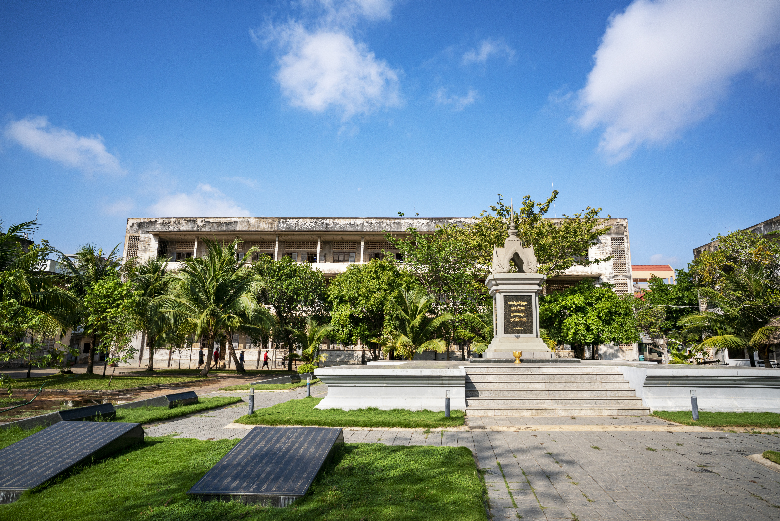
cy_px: 260
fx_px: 433
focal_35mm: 20
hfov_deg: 84.0
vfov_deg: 61.9
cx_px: 390
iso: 125
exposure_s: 1/800
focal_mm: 20
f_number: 9
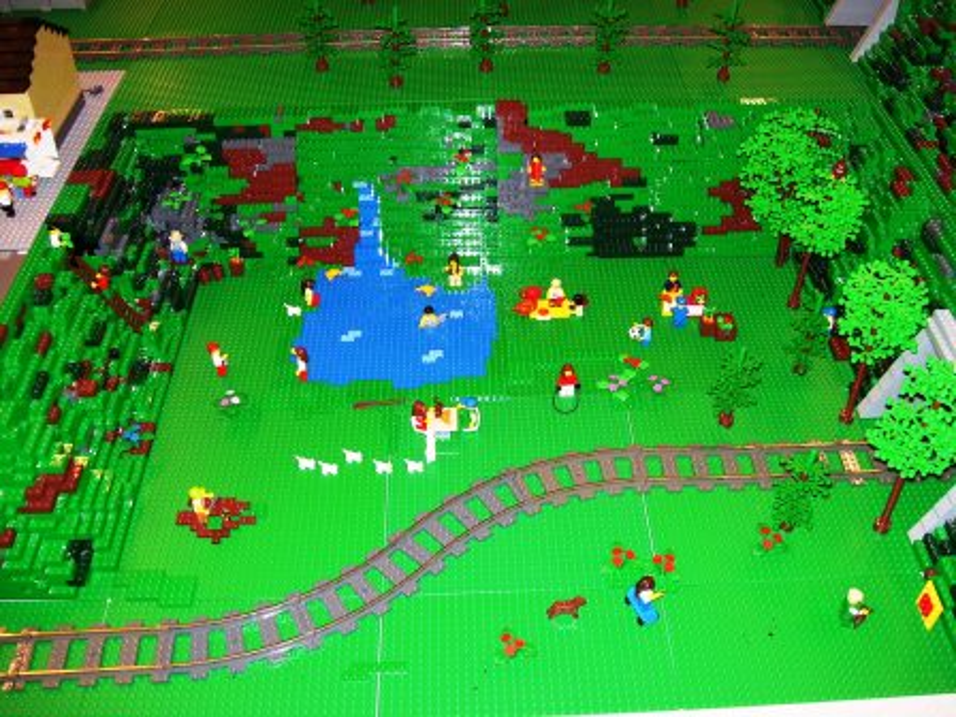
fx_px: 994
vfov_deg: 39.7
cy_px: 358
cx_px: 478
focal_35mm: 36
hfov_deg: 51.4
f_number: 2.7
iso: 80
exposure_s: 1/60
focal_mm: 6
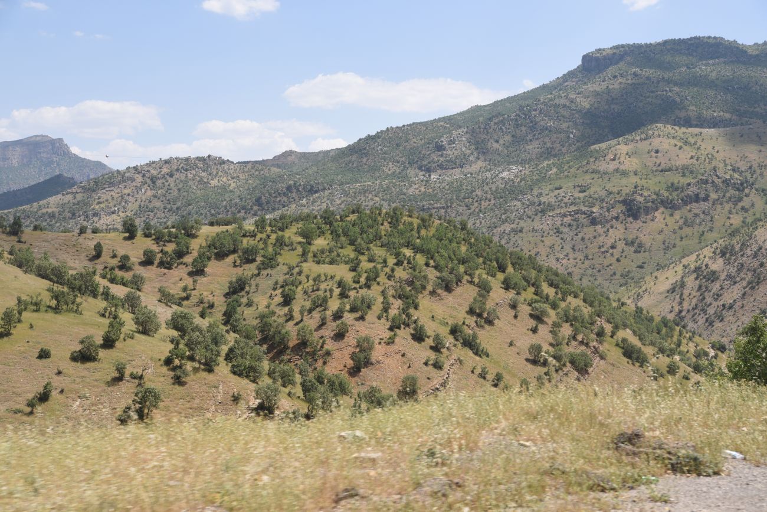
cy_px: 256
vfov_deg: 27.0
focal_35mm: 50
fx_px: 1065
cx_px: 384
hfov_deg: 39.6
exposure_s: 1/500
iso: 160
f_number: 7.1
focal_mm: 50
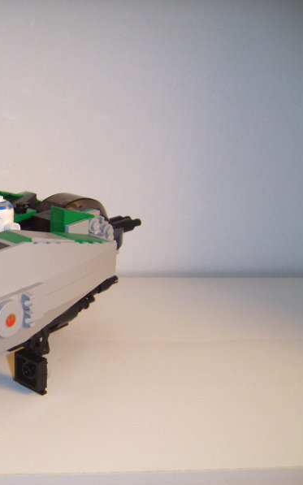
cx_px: -17
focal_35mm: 54
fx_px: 714
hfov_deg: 22.8
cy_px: 243
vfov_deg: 37.5
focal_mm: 7.8
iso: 100
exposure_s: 1/30
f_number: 2.8
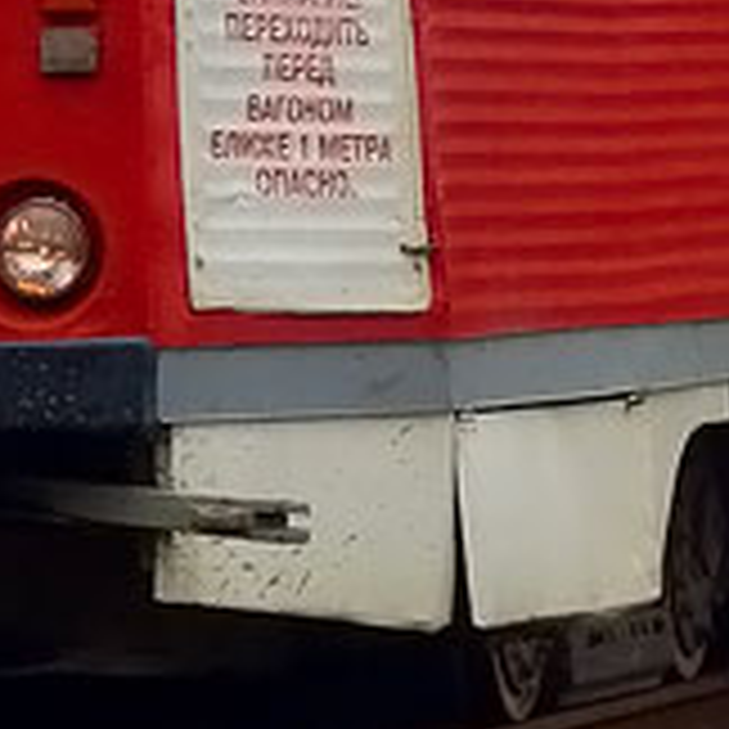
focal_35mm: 416
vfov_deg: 4.2
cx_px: -162
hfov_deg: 4.2
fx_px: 9912
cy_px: -612
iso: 125
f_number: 5
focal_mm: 24.4
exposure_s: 1/500
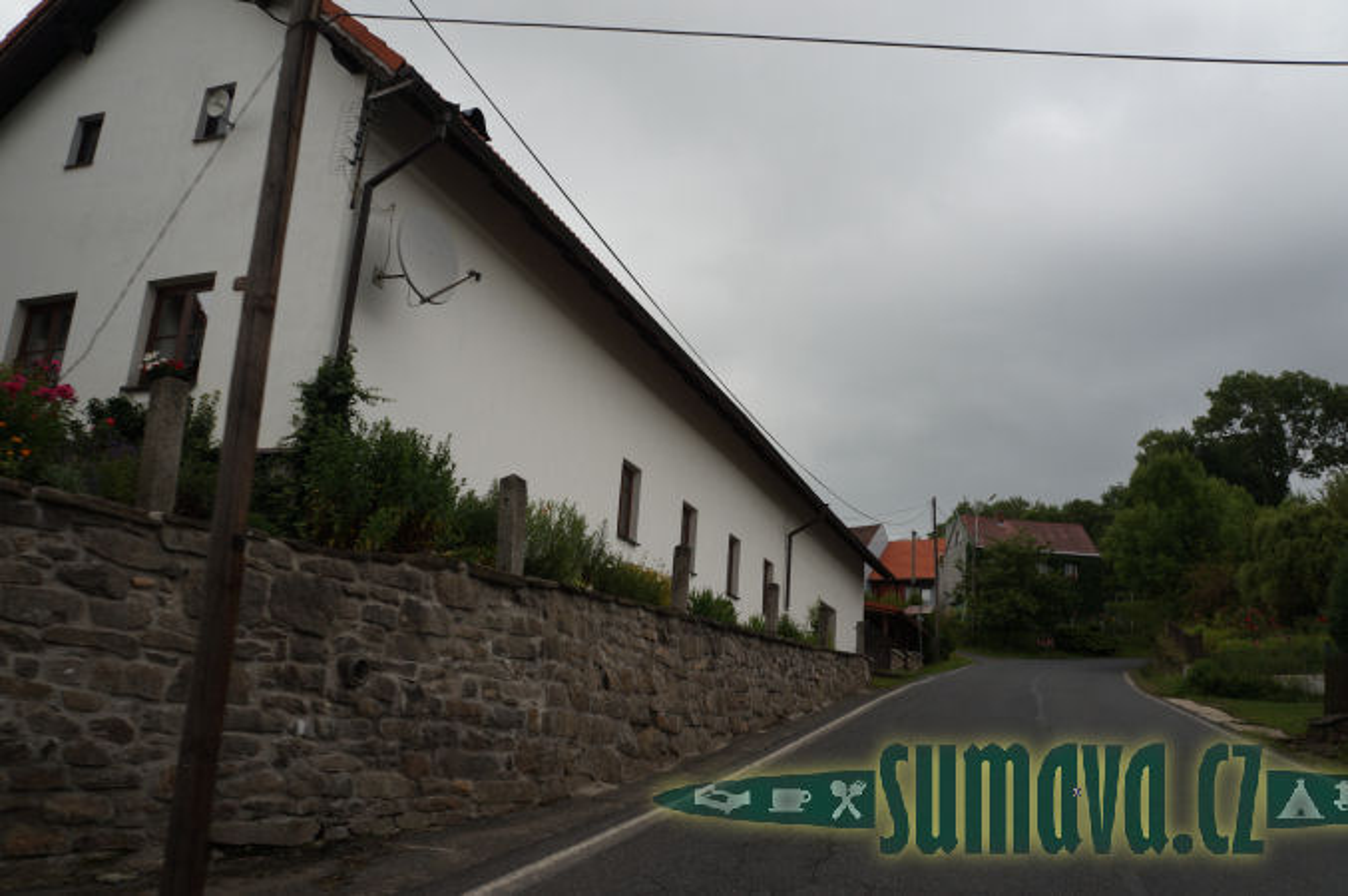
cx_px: 674
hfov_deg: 64.6
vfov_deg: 45.6
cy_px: 448
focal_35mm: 28
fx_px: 1066
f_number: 7.1
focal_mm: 19
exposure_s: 1/250
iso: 200
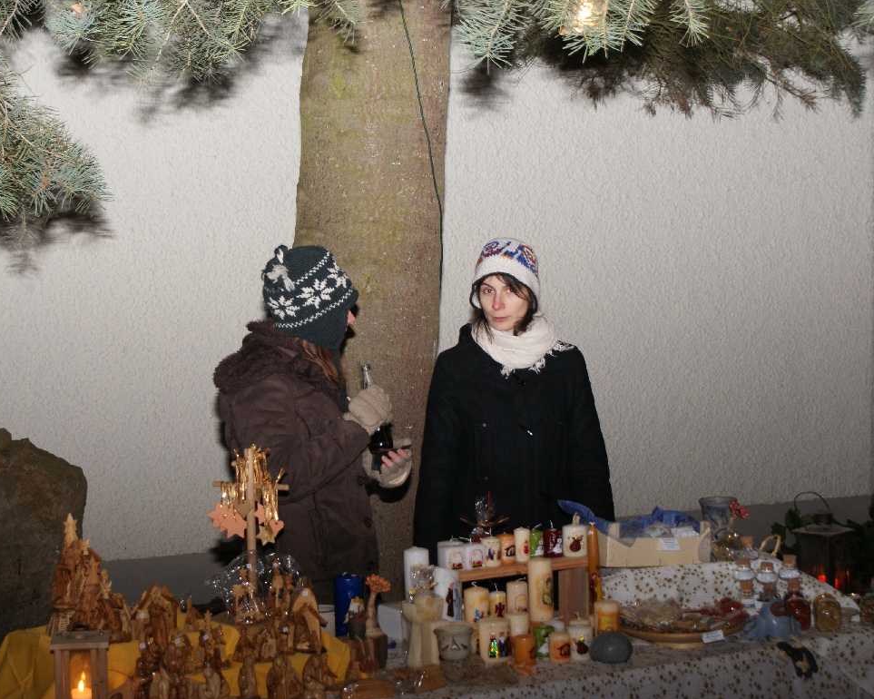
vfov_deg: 20.0
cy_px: 350
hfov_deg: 24.9
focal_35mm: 77
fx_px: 1980
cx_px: 370
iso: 400
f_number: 5.6
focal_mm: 45
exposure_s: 1/80
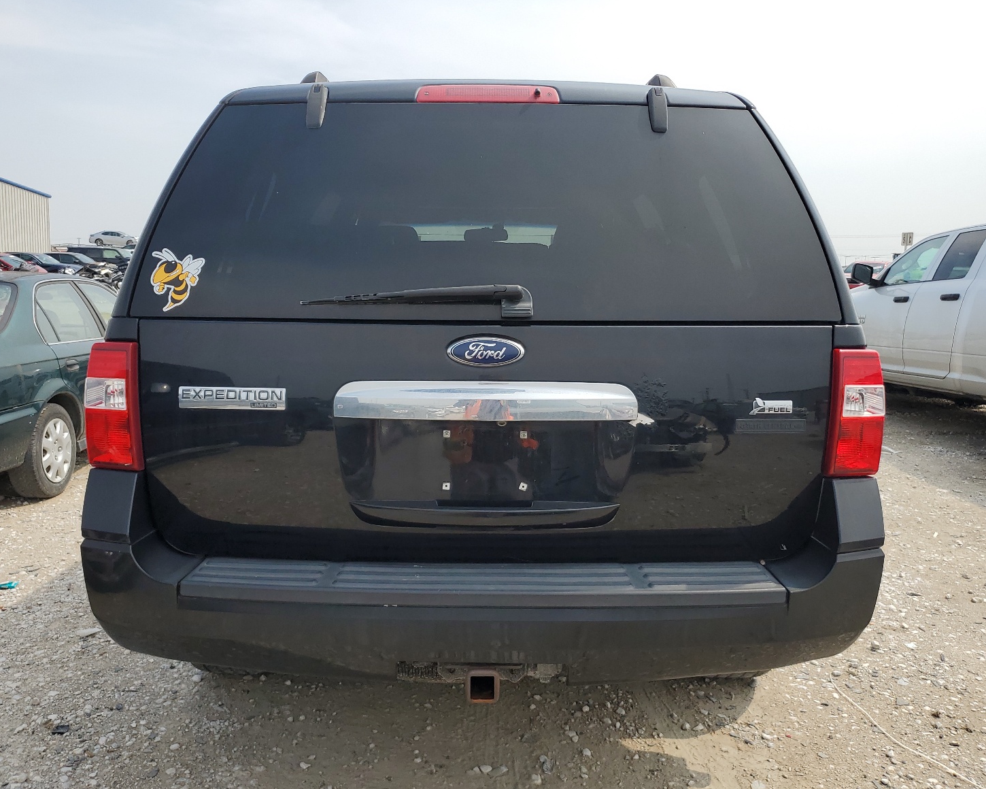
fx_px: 817
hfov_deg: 62.2
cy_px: 386
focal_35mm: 28
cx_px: 485
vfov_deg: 51.5
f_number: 1.5
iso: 50
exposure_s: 1/2500
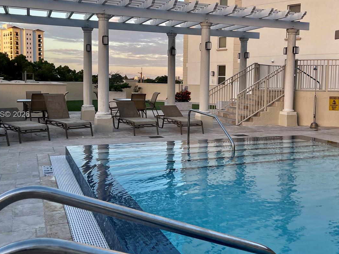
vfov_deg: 37.7
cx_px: 187
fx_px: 372
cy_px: 115
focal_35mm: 38
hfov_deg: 48.9
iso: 32
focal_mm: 5.1
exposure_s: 1/330
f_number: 1.6
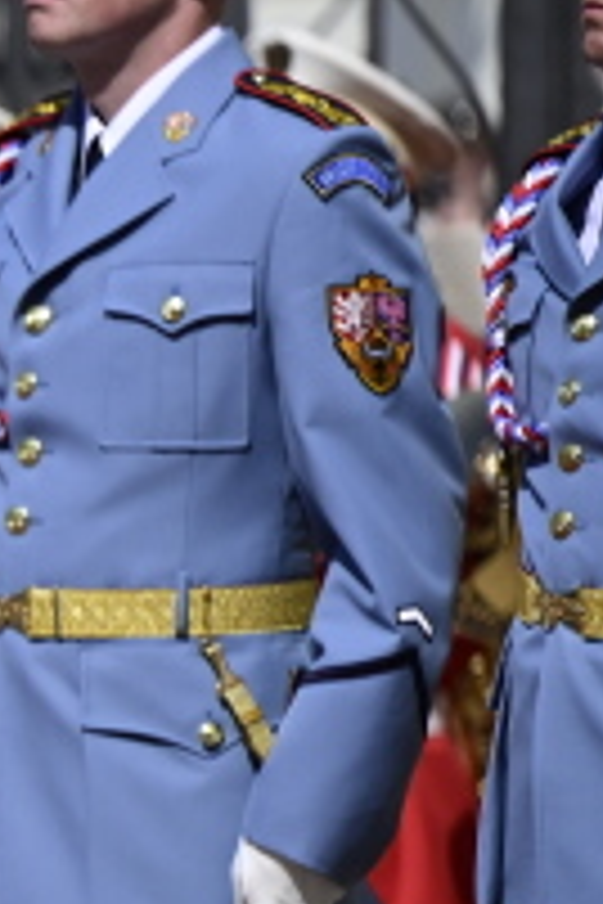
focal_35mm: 1045
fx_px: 26254
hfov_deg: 1.3
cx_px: -1854
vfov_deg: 2.0
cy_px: 998
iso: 160
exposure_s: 1/4000
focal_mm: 175
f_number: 2.8
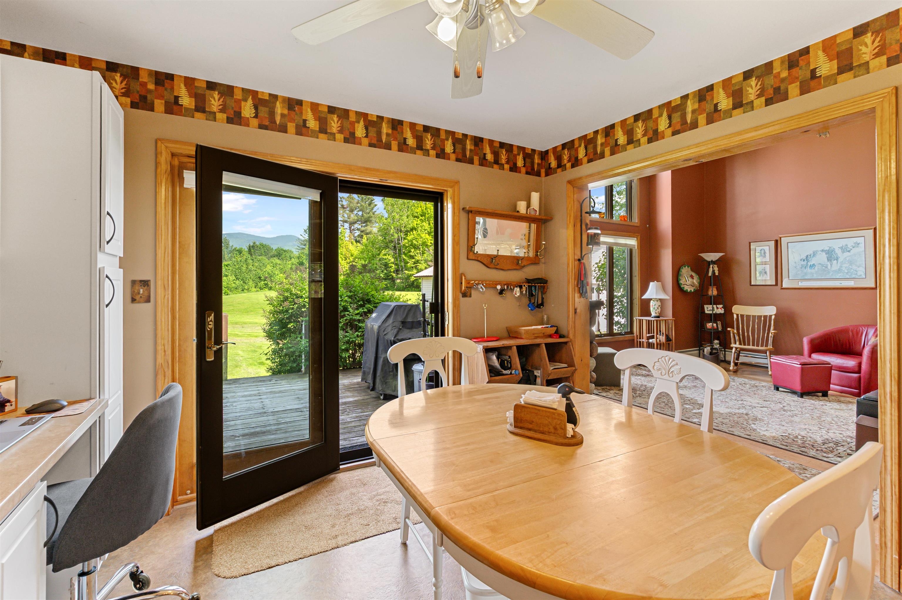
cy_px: 300
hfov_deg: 100.4
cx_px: 451
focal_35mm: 15
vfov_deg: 77.2
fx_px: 376
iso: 100
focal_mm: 10
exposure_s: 1/6
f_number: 8
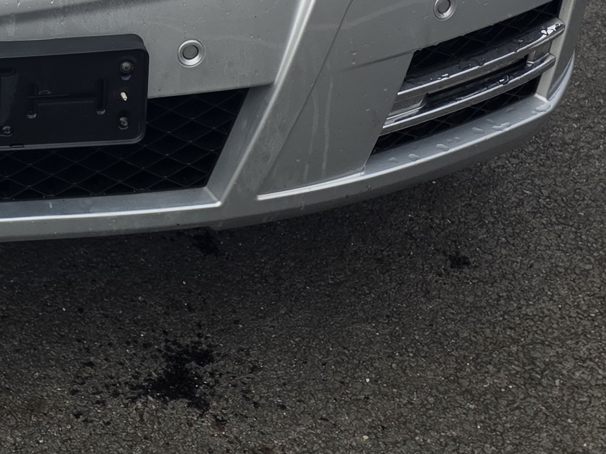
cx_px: -209
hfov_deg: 19.6
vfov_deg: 14.6
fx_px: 1593
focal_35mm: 91
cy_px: -317
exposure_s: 1/2228
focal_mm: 6.3
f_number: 1.7
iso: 80
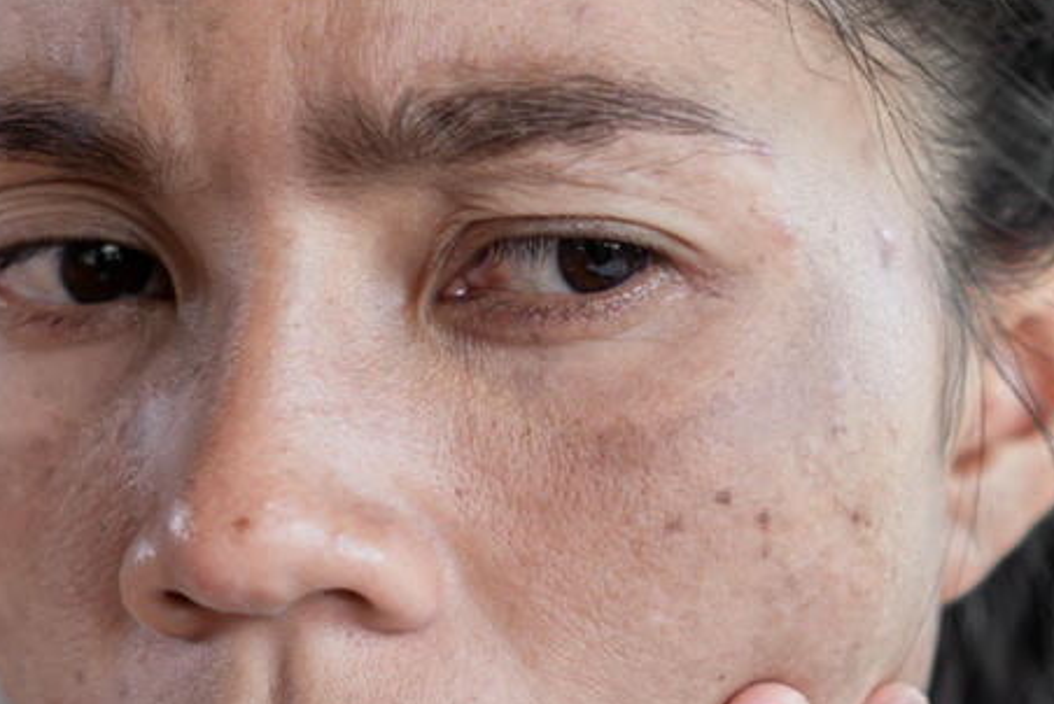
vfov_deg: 11.8
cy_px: 411
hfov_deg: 17.6
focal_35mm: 116
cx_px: 520
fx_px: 3401
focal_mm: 35
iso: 100
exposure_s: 1/160
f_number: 2.2
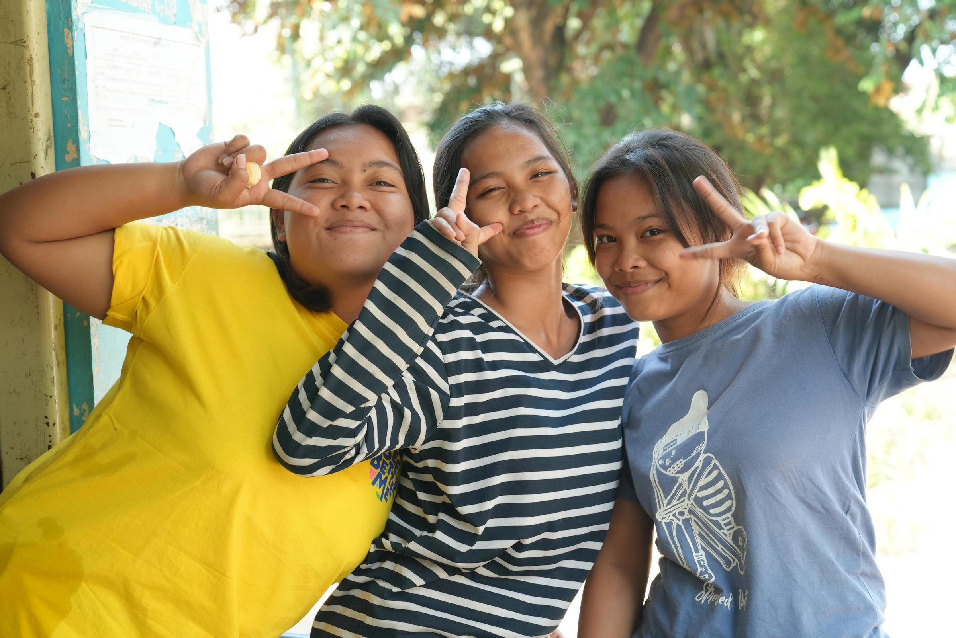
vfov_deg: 25.5
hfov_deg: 37.5
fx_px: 1408
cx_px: 478
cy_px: 319
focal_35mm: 53
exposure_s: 1/30
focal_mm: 53
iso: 500
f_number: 4.5
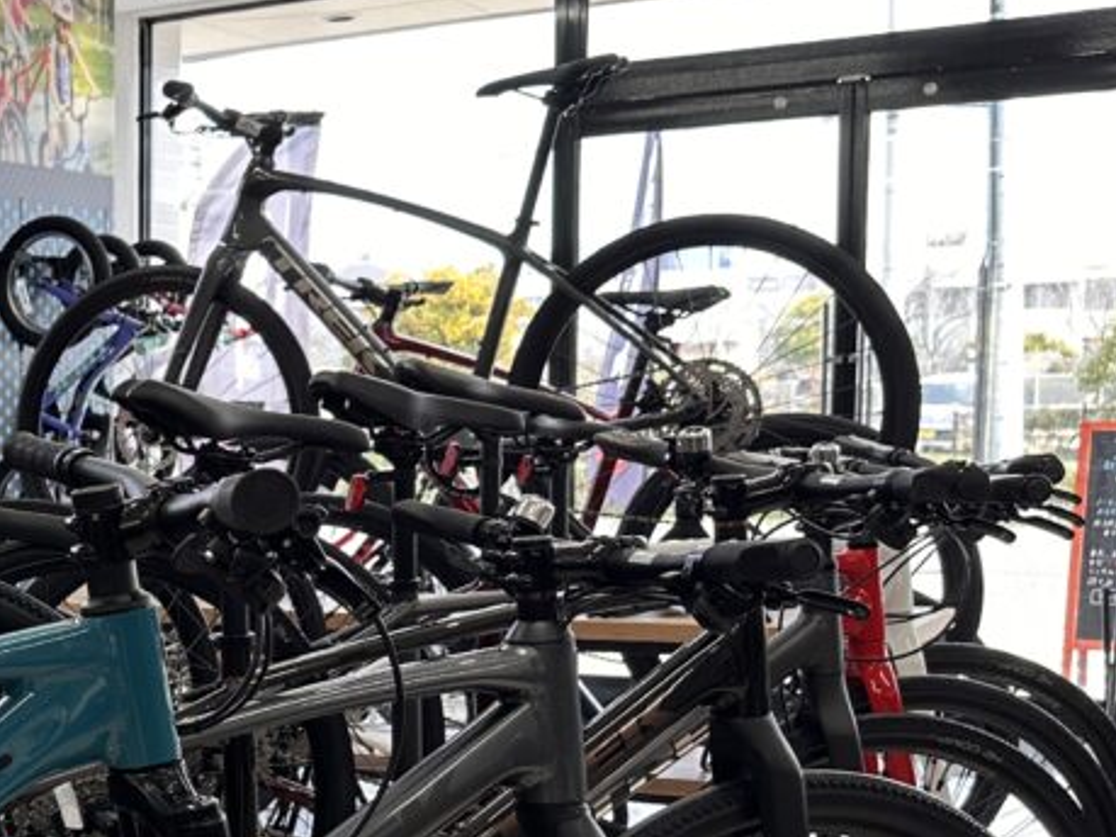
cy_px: 647
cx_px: -299
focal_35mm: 67
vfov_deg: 21.7
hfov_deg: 25.4
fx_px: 2159
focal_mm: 6.86
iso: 64
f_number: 1.78
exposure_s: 1/139
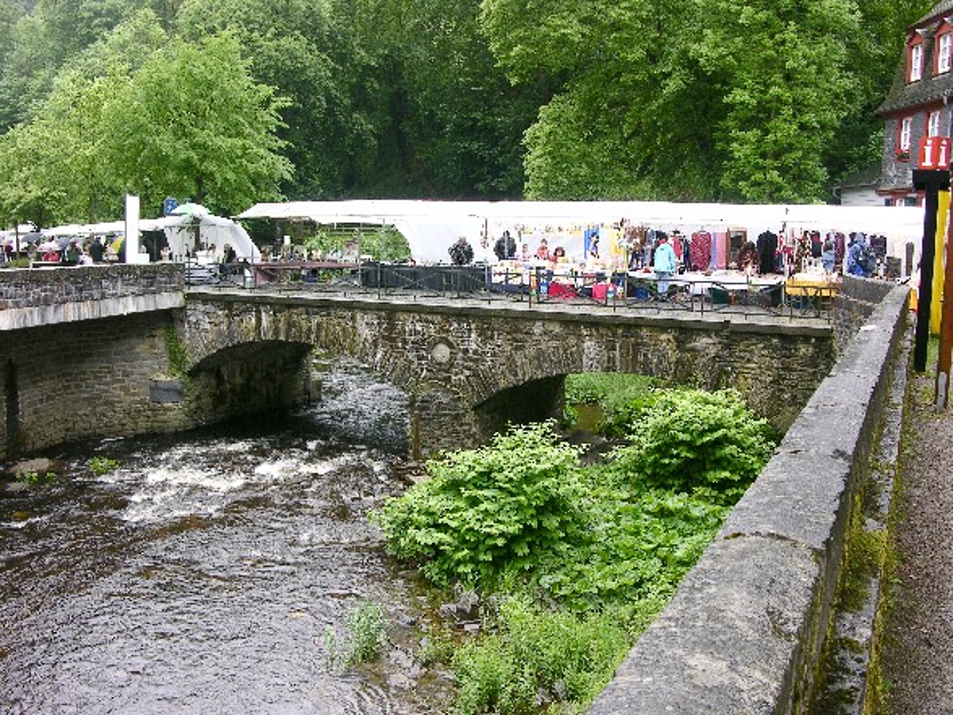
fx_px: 963
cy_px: 358
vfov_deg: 40.7
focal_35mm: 35
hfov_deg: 52.6
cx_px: 476
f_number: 4
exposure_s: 1/46.4
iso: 50
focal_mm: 8.9
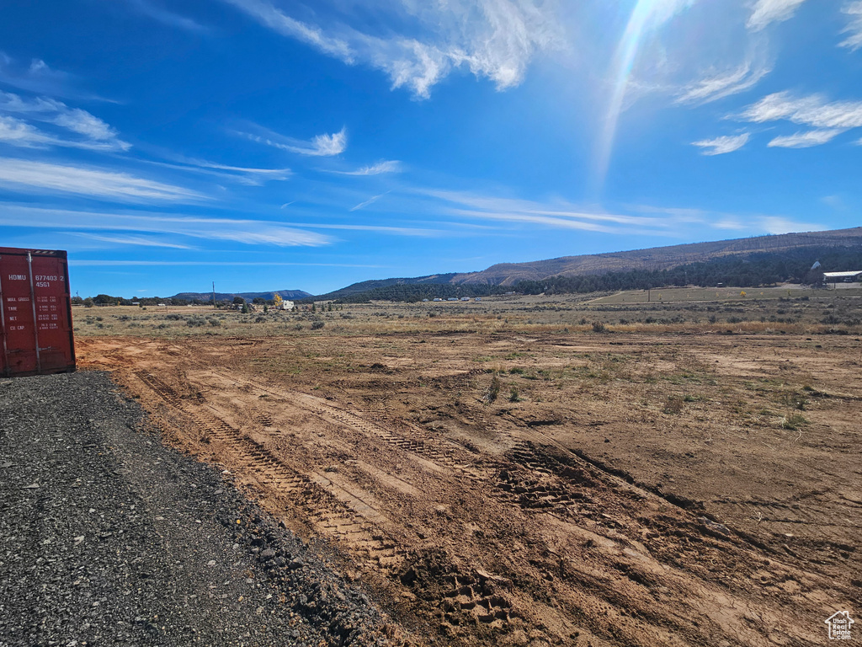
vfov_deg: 89.9
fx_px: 324
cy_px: 324
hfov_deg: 106.2
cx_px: 431
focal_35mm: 13
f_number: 2.2
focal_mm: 2.2
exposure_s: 1/3009
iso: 50
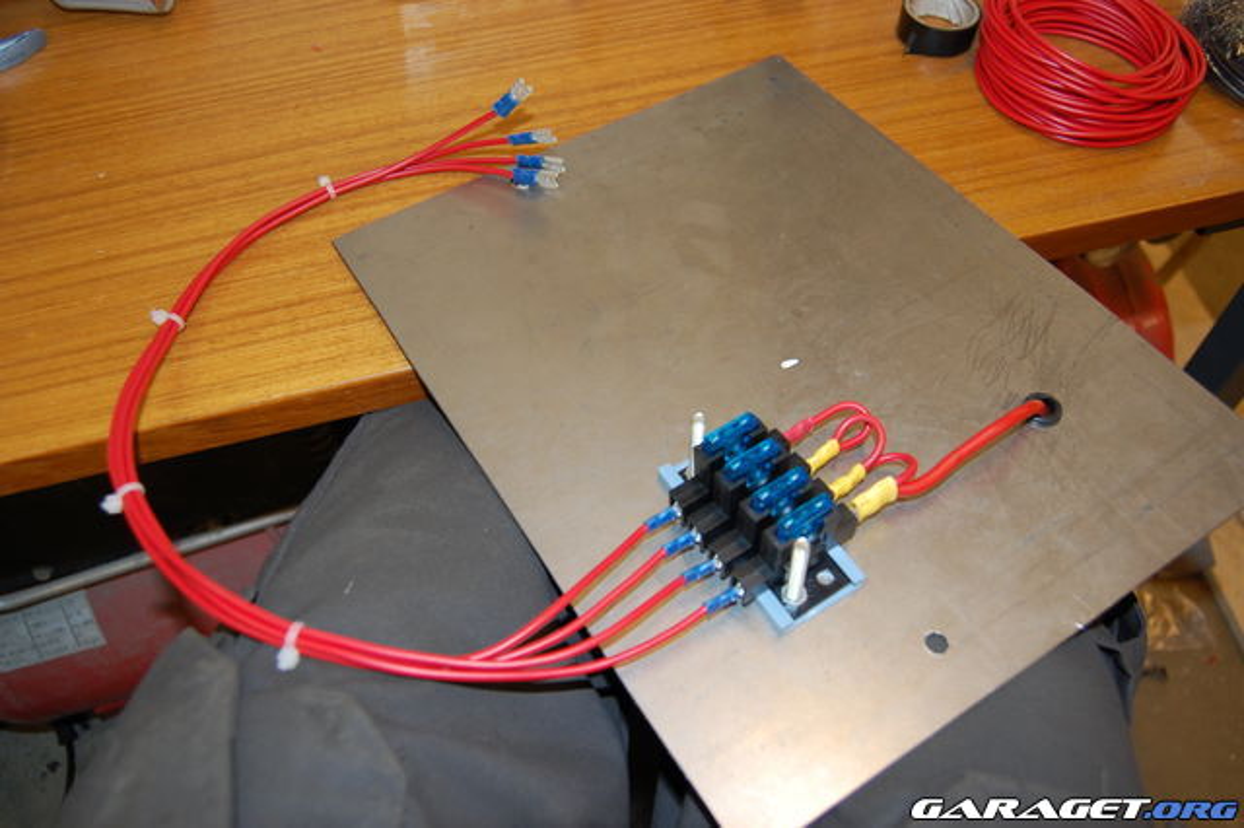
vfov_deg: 43.6
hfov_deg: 62.0
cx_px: 622
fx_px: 1036
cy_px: 414
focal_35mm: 30
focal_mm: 20
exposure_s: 1/60
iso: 400
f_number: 3.8
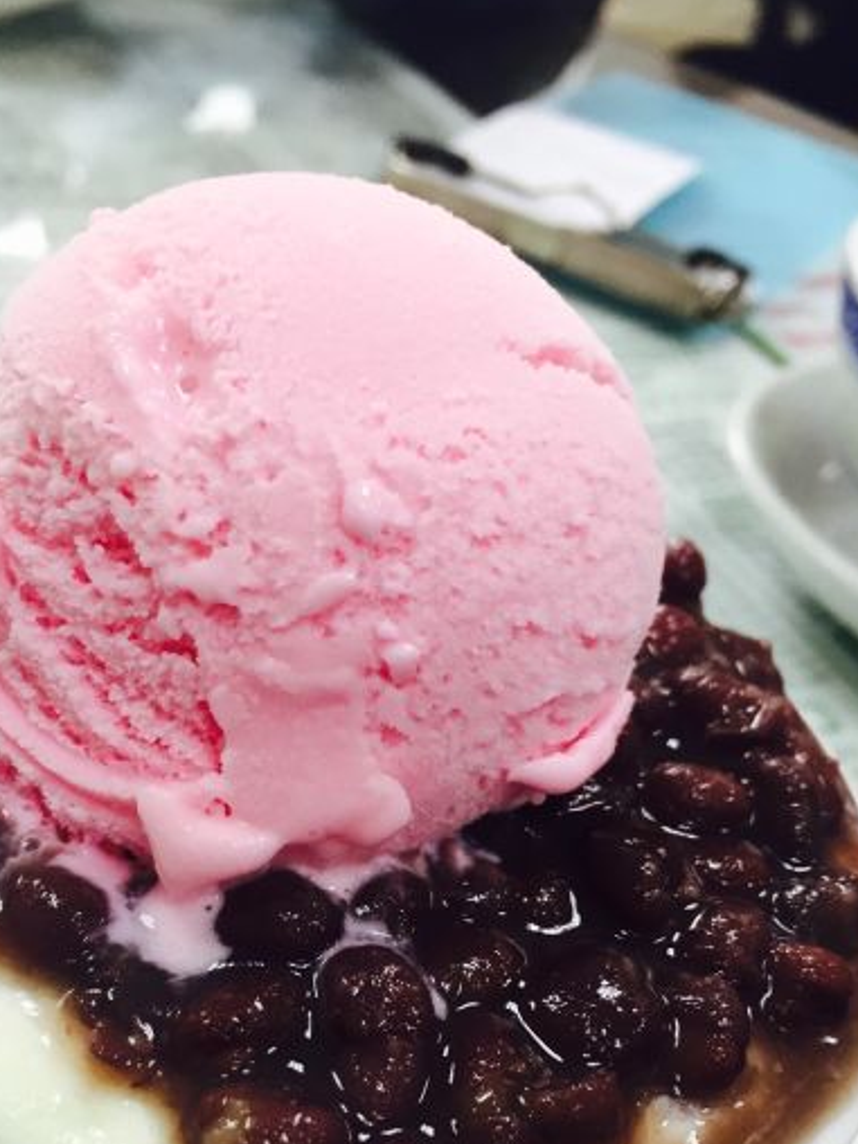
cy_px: 779
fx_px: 1322
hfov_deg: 35.6
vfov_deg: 45.9
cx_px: 287
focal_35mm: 40
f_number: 2.2
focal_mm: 4.15
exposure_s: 1/30
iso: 80
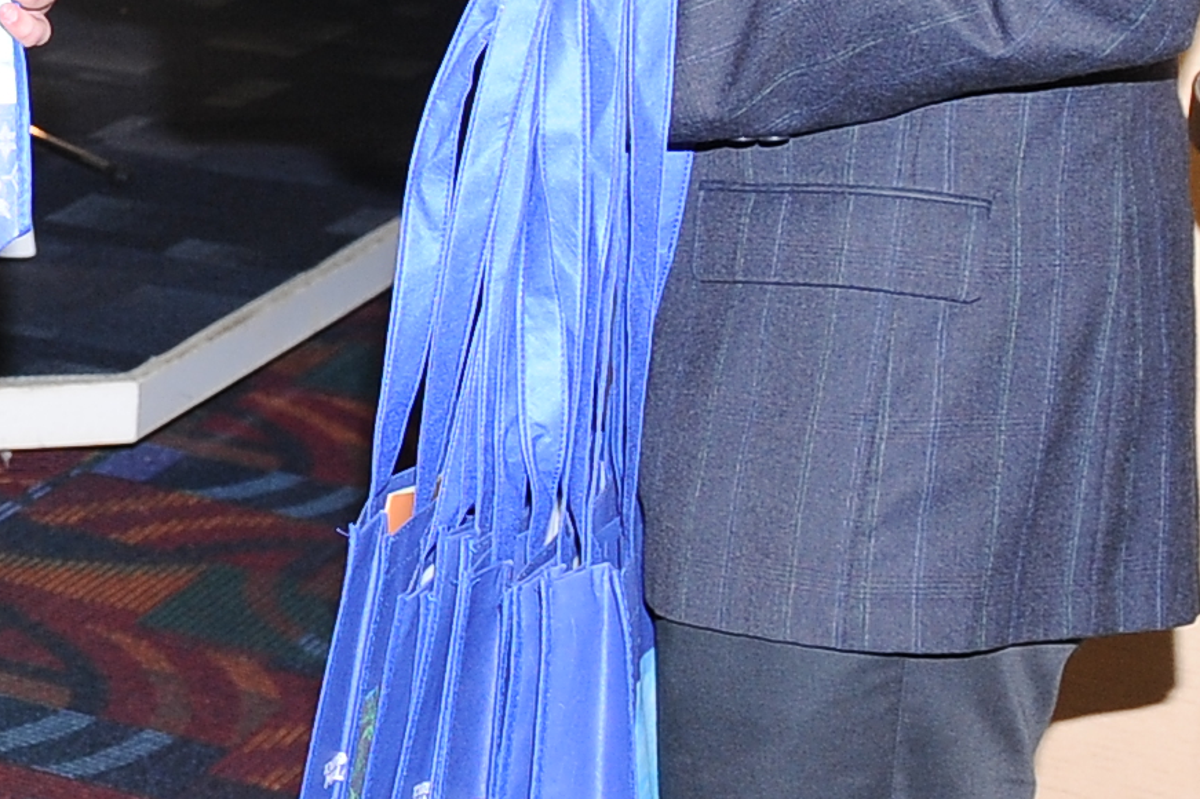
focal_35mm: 127
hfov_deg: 14.5
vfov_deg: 10.7
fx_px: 4232
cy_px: 51
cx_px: -853
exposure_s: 1/160
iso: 800
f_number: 3.5
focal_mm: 26
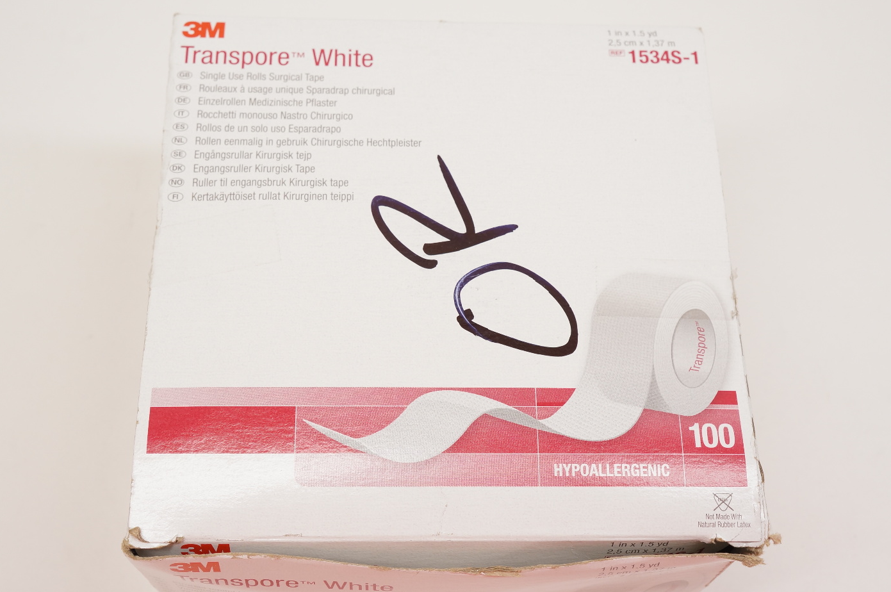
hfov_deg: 42.3
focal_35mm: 47
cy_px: 319
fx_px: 1151
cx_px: 432
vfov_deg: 28.8
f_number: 6.3
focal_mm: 27
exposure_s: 1/80
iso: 400
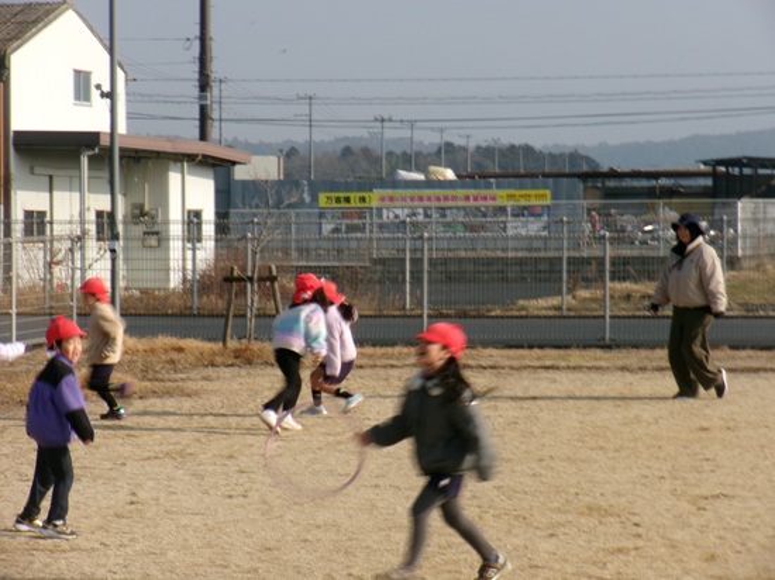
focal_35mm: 142
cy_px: 290
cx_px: 388
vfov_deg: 10.4
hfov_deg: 13.9
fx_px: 3178
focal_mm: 25.5
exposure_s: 1/70
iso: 100
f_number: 17.1
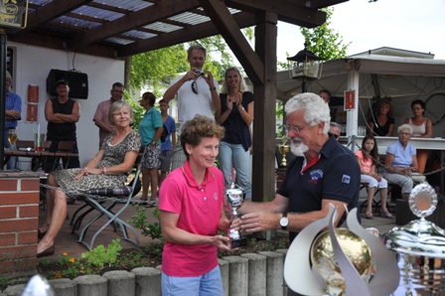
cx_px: 222
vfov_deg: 34.2
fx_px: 482
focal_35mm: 39
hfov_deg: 49.6
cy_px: 148
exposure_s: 1/1250
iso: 400
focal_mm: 26
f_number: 5
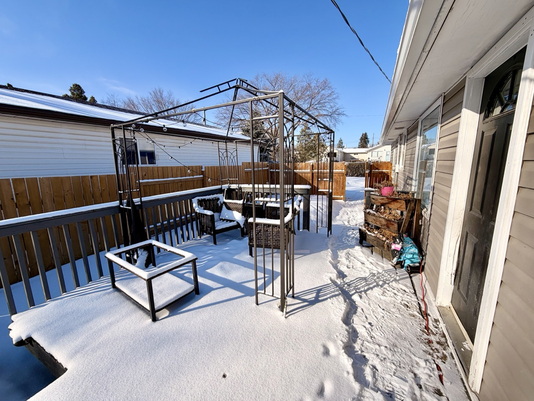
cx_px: 267
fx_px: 216
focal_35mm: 14
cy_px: 200
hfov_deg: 102.1
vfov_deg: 85.7
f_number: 2.2
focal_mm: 2.22
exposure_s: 1/955
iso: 20
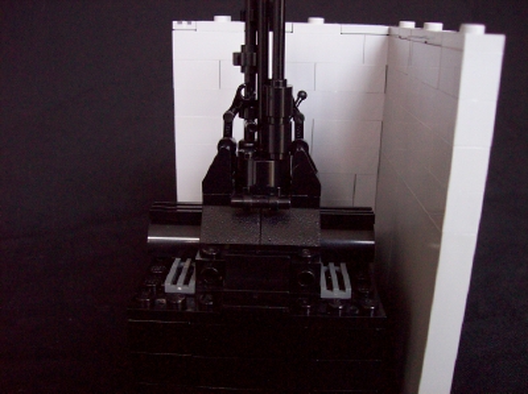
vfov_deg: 39.6
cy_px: 197
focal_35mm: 36
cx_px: 264
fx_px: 548
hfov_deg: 51.4
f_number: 2.7
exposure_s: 1/8
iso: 160
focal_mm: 6
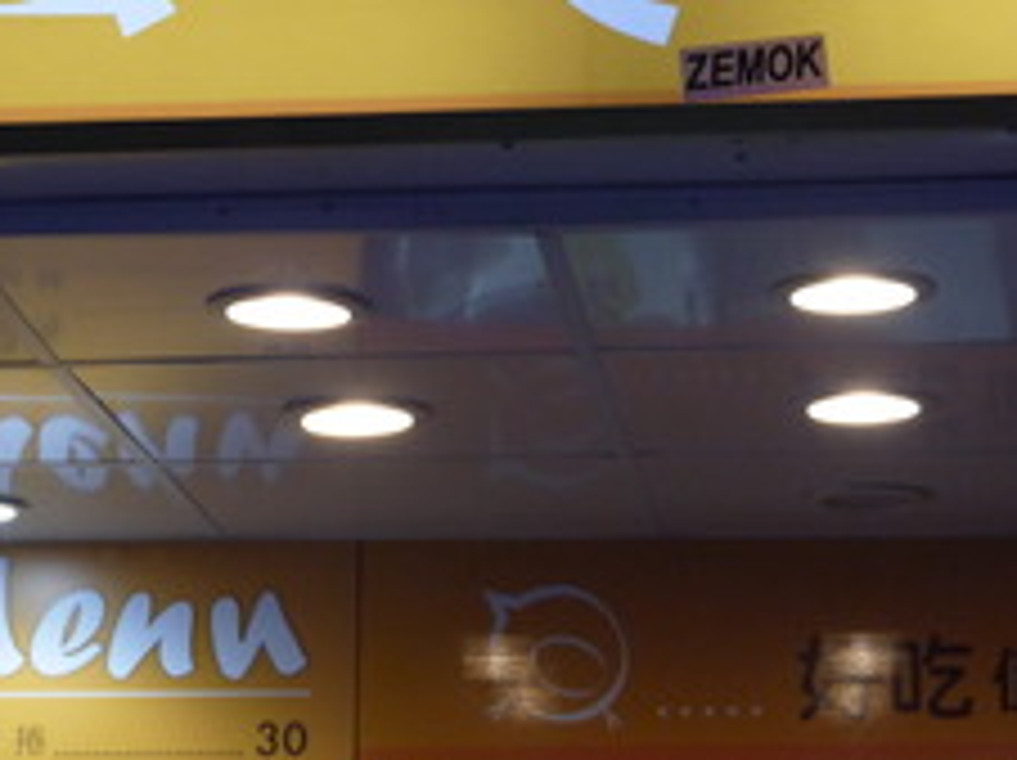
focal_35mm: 149
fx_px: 4373
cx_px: 652
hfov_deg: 13.3
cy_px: 76
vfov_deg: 9.9
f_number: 5.2
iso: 500
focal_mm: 28
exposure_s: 1/60
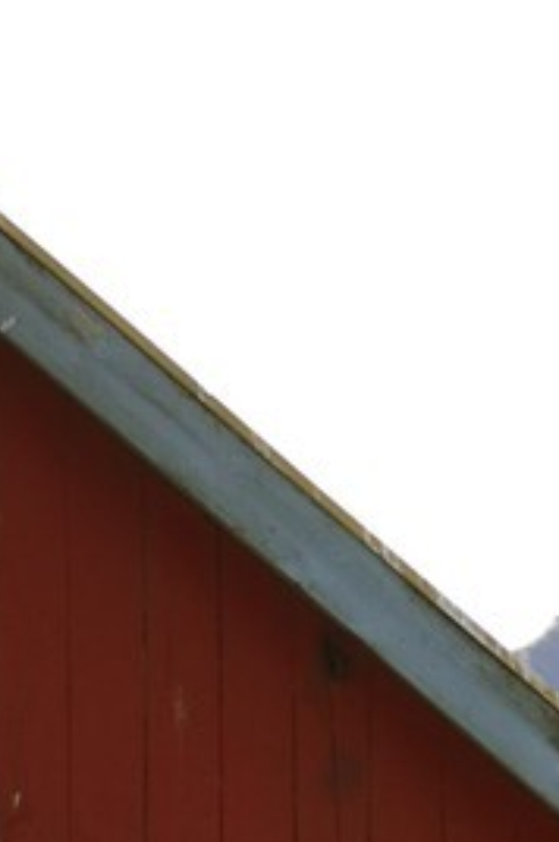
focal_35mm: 627
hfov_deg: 2.2
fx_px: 14641
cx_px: -1018
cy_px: 1263
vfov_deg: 3.3
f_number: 3.5
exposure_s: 1/320
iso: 100
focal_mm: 70
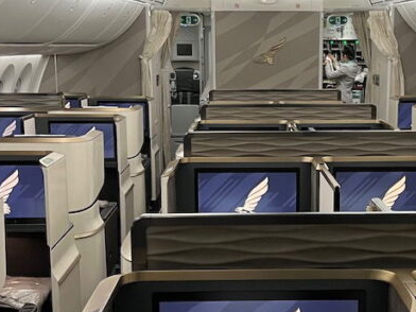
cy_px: 194
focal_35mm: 68
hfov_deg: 28.4
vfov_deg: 21.6
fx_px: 817
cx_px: 278
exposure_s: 1/55
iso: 160
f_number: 1.5
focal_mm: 5.7
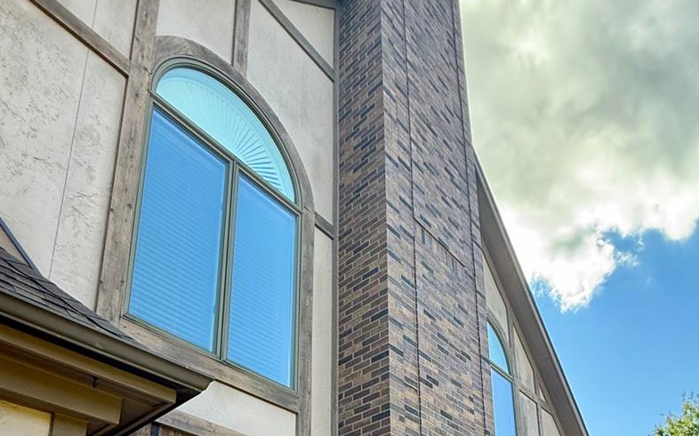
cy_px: 518
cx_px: 383
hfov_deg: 64.5
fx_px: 552
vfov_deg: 34.8
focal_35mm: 29
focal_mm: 2.22
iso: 64
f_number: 2.2
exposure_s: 1/261
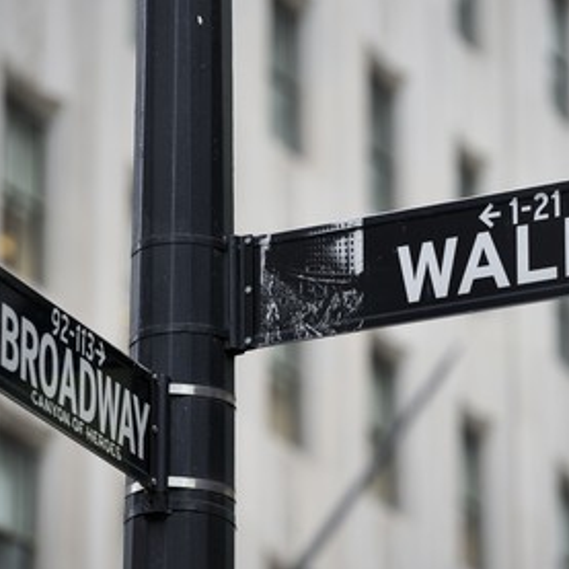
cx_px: 316
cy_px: 283
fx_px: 4314
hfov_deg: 7.5
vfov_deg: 7.5
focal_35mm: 232
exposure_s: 1/160
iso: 400
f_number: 3.2
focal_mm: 180
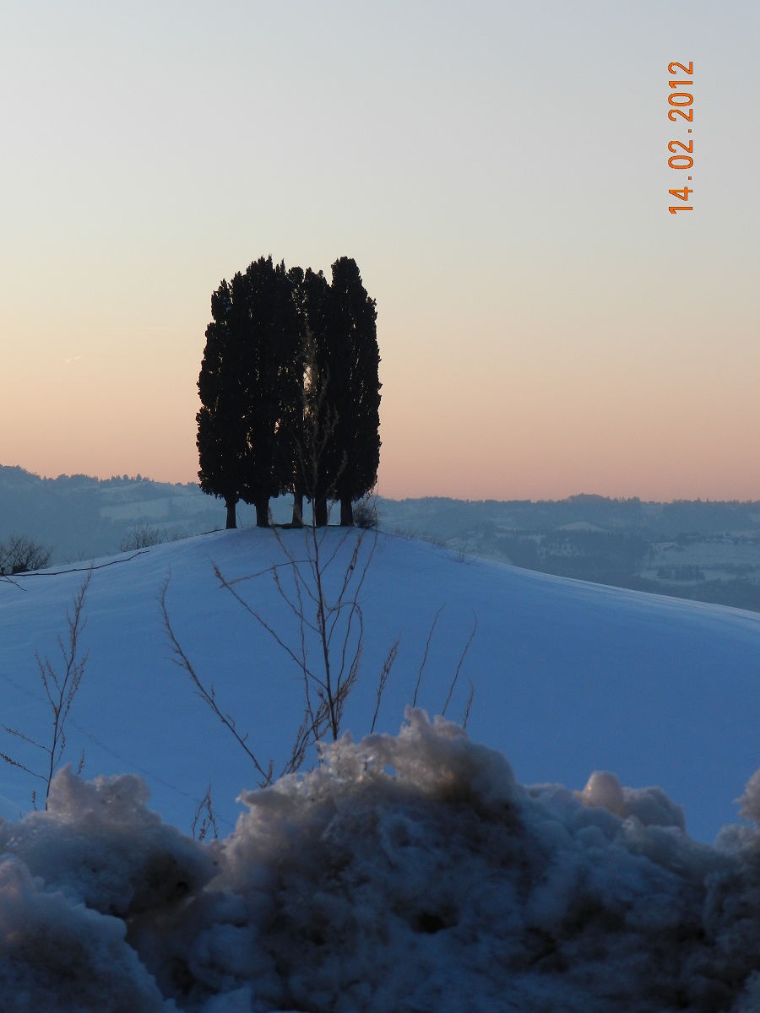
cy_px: 506
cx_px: 380
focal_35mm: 100
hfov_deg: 14.8
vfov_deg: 19.6
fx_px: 2927
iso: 160
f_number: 4.6
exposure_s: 1/320
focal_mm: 17.7
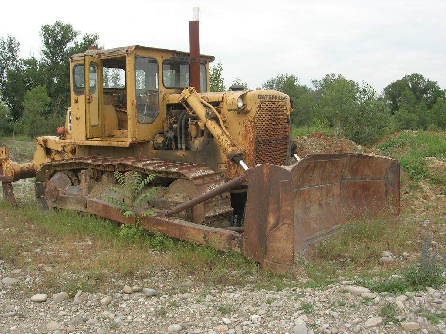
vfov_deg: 37.7
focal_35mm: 38
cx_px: 223
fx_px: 490
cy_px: 167
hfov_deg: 49.0
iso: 64
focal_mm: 7.8
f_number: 4.8
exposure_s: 1/170
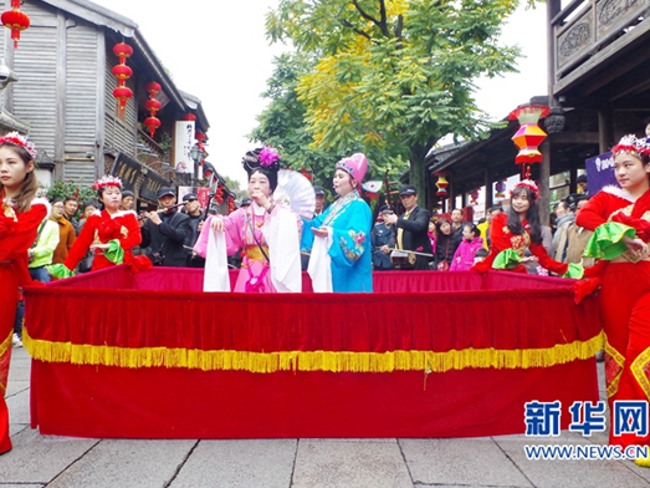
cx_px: 312
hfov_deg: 55.3
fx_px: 620
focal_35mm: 33
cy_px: 243
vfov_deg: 42.9
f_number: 8
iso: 1600
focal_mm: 20
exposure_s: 1/50
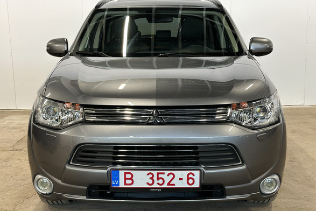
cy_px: 102
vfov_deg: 26.5
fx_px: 448
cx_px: 158
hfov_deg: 38.9
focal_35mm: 51
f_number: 1.8
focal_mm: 6.86
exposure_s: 1/50
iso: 125
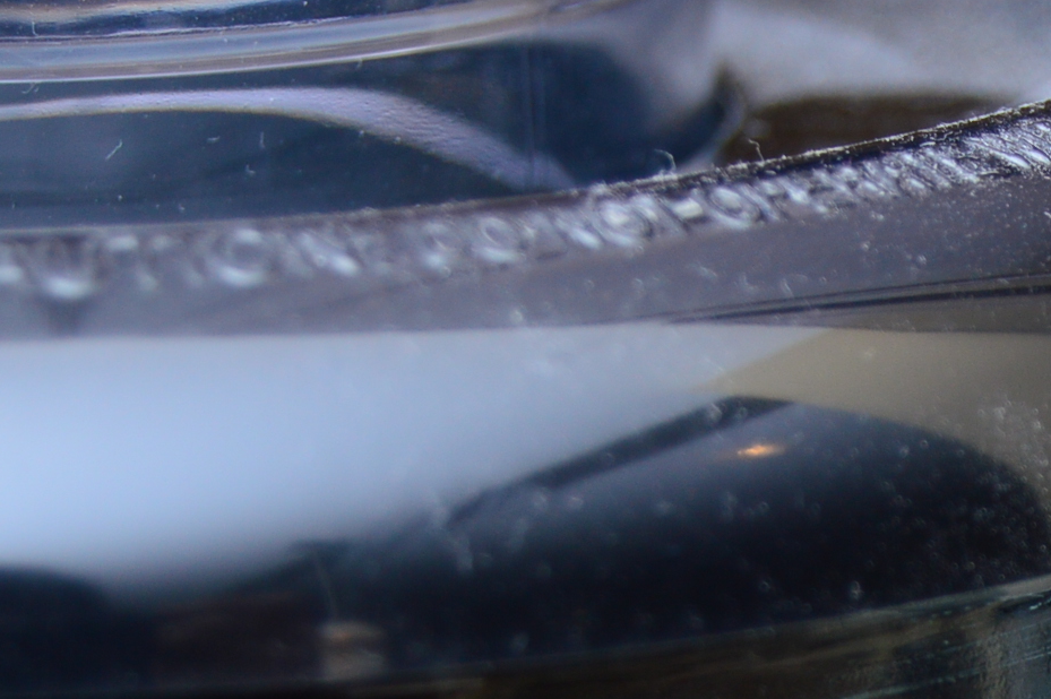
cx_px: 1125
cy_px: 877
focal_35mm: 219
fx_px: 6378
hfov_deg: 9.3
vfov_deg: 6.2
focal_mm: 45
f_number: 5.3
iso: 200
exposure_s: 1/200
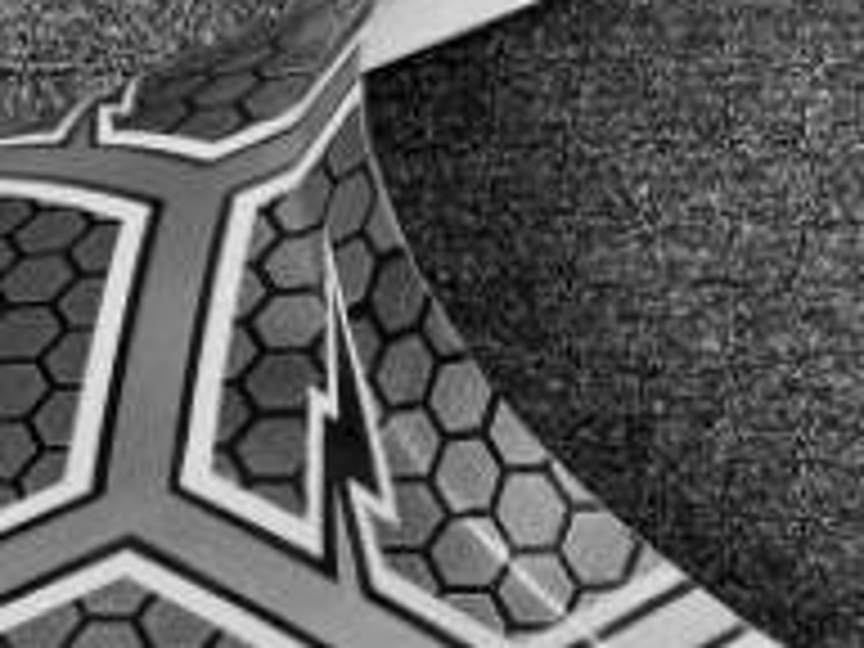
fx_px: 5291
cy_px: 146
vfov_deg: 7.0
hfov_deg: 9.1
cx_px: 1336
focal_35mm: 212
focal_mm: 6.76
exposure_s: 1/60
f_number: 1.78
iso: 125
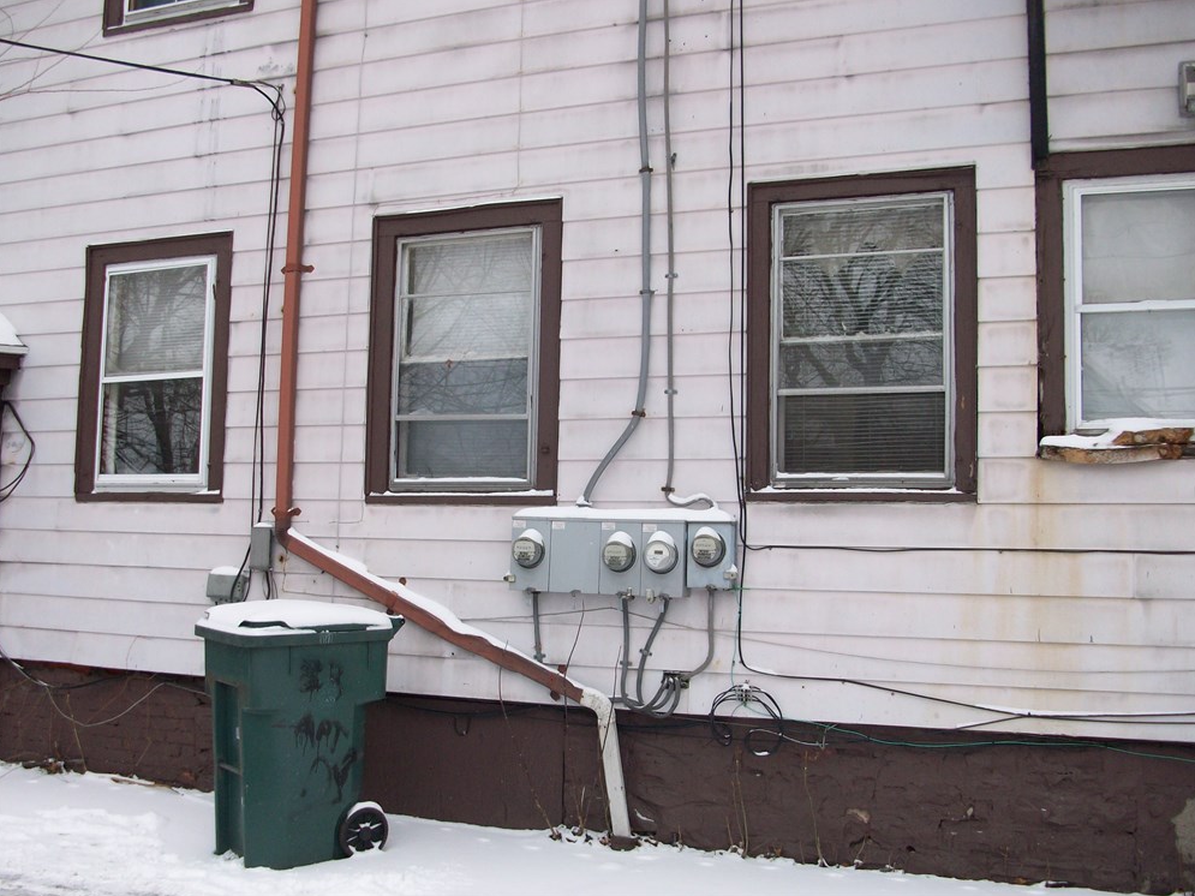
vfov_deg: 40.7
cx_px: 608
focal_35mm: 35
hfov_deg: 52.6
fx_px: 1208
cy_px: 440
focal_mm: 5.7
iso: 64
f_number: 2.8
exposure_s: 1/533
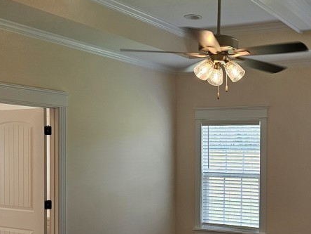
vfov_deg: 27.3
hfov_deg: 34.6
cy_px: 163
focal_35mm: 53
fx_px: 476
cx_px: 265
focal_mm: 6.3
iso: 32
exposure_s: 1/120
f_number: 1.7
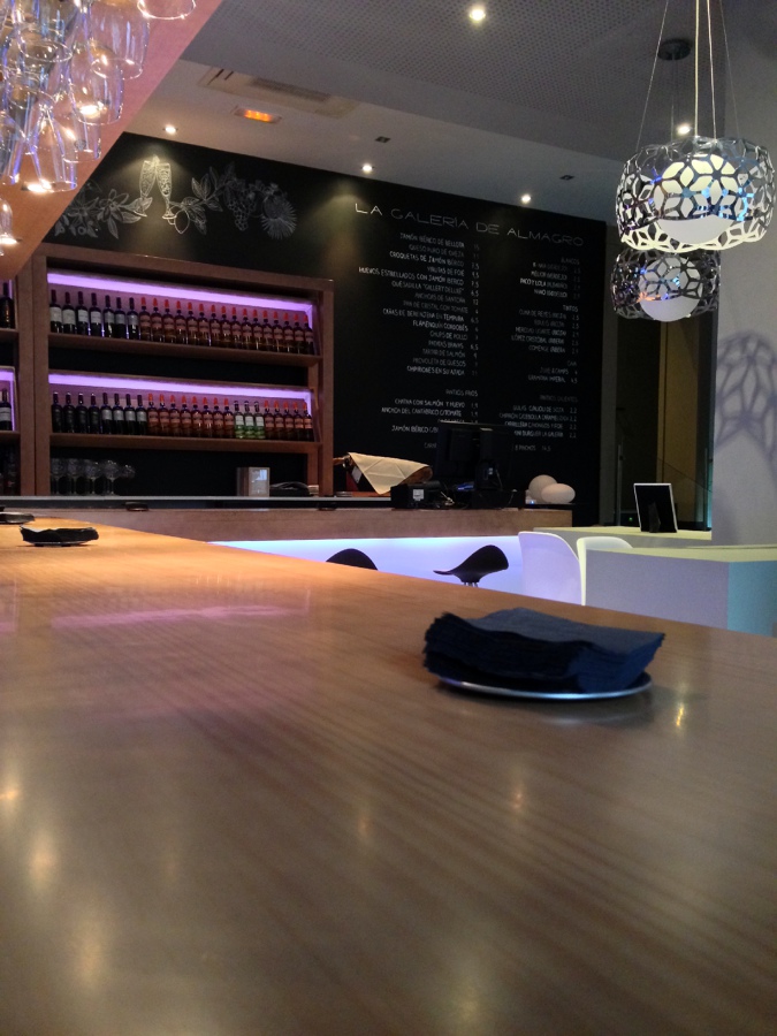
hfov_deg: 42.9
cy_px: 518
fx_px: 988
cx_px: 388
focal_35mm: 33
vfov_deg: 55.4
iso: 400
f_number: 2.4
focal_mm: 4.12
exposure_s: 1/20
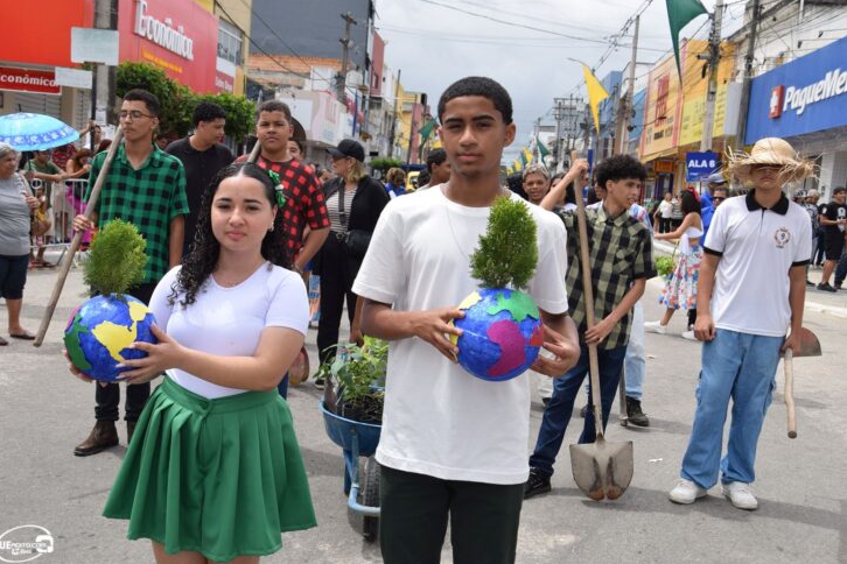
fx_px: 1082
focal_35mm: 46
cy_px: 280
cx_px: 415
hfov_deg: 42.7
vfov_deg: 29.2
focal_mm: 30
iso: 200
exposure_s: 1/320
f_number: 9
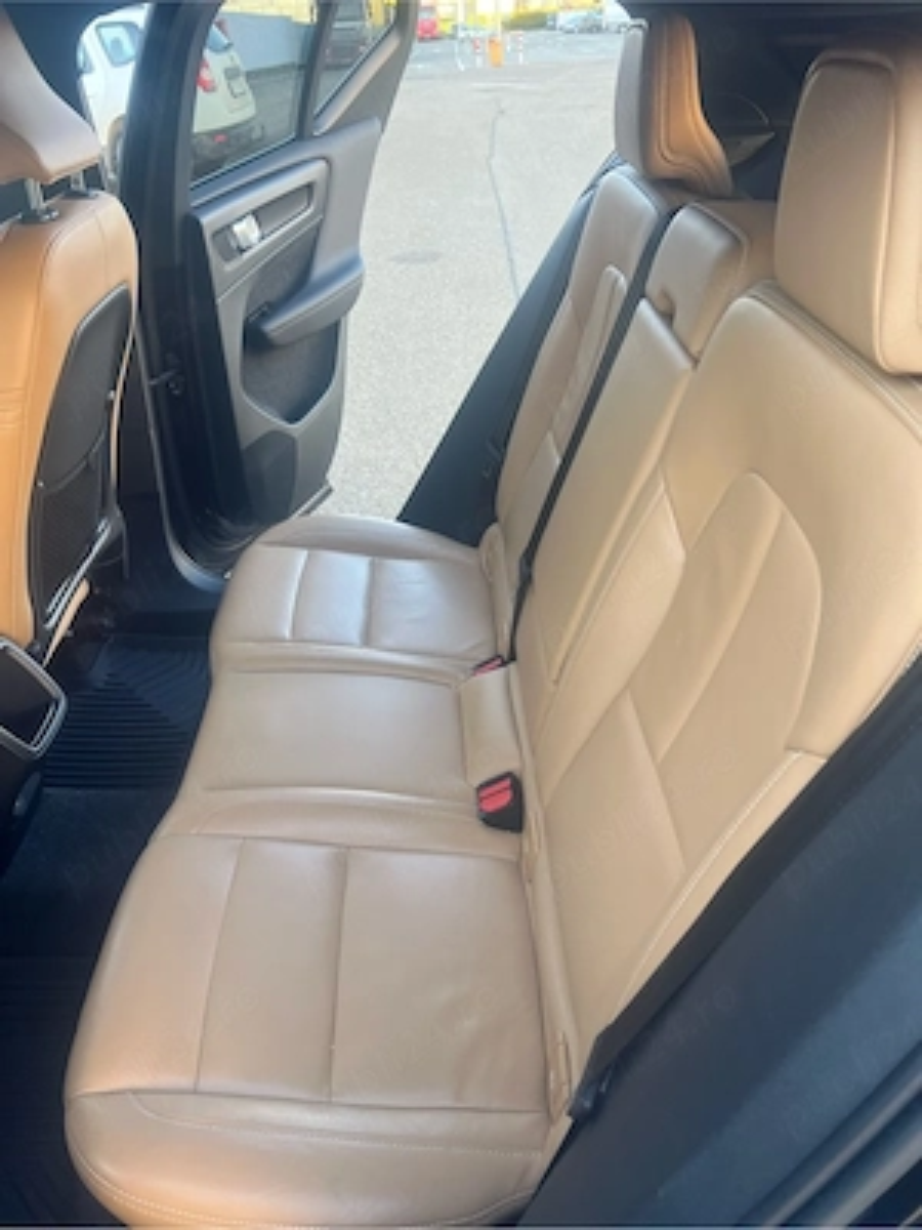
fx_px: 923
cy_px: 615
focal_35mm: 26
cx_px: 461
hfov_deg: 53.1
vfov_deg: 67.3
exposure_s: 1/121
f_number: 1.5
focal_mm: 5.7
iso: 50
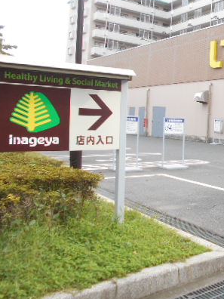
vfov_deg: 44.6
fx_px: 362
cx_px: 229
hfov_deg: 31.5
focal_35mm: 42
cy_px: 122
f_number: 3.2
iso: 125
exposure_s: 1/250
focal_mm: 4.6
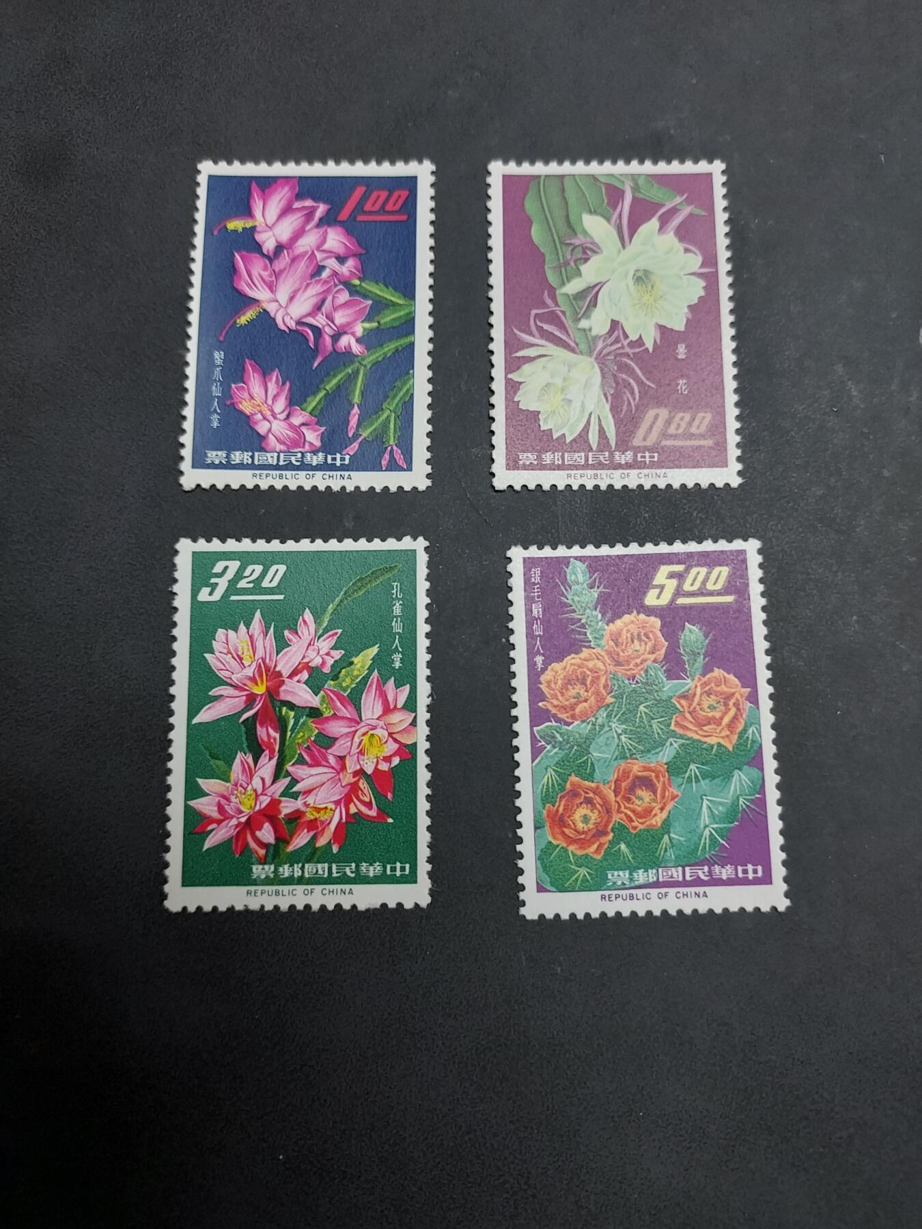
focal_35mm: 24
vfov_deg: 71.6
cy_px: 614
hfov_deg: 56.8
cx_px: 461
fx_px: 852
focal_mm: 4.6
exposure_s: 1/60
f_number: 1.8
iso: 160
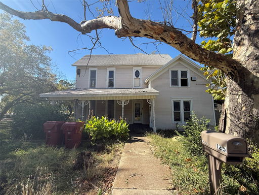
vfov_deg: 85.7
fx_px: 105
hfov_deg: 102.1
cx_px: 130
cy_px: 98
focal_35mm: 14
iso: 50
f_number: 2.2
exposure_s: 1/760
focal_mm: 2.22
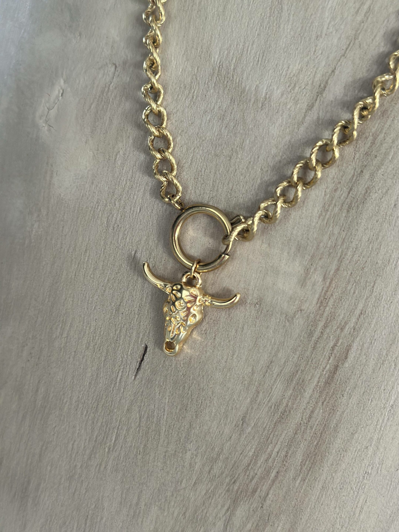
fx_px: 738
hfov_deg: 30.3
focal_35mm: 48
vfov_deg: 39.7
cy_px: 266
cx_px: 200
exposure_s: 1/60
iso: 200
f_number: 1.78
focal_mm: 6.86
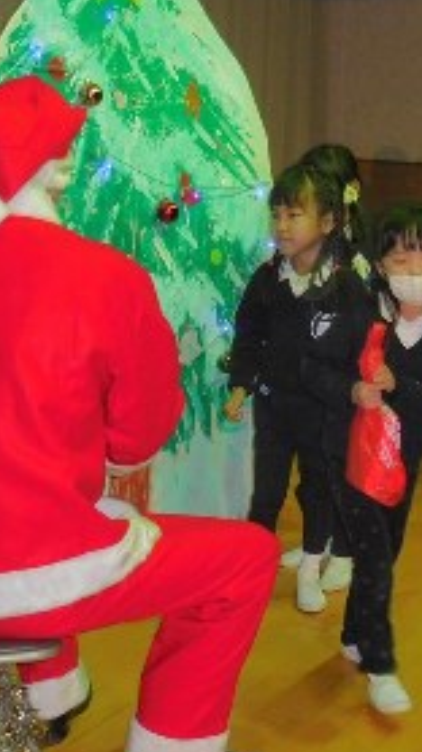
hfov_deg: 16.6
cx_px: 330
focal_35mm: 72
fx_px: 1435
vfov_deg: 29.4
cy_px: 362
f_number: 4.2
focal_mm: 8.1
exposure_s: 1/60
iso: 640
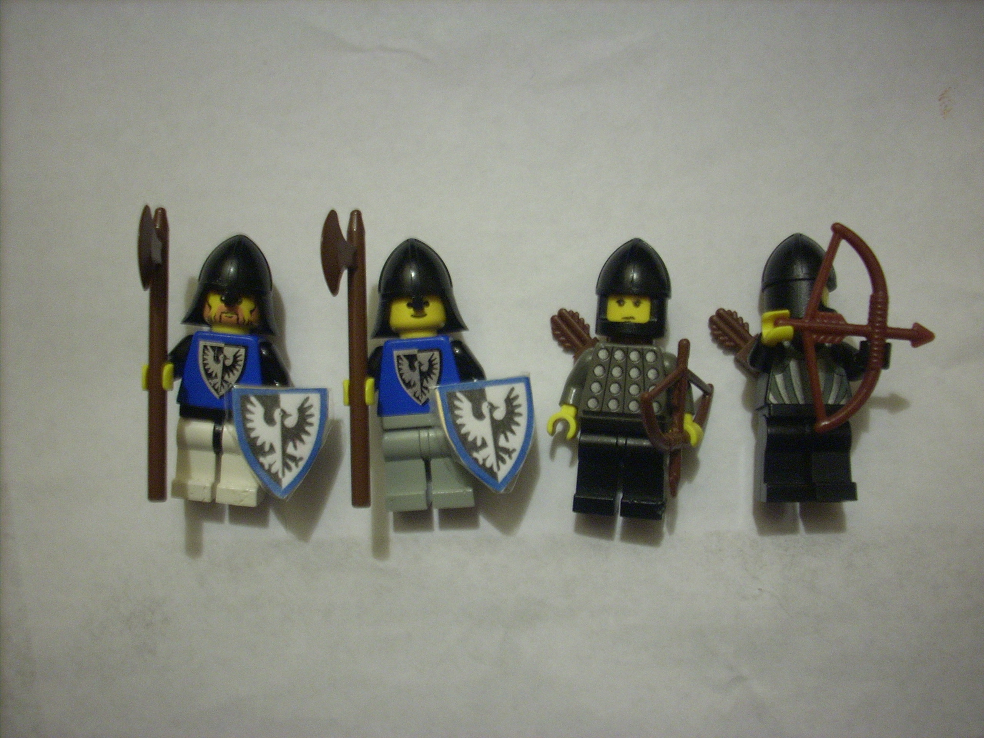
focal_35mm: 37
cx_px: 492
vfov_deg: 38.7
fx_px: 1052
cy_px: 369
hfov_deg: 50.1
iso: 208
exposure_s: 1/4
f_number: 2.8
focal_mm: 6.2
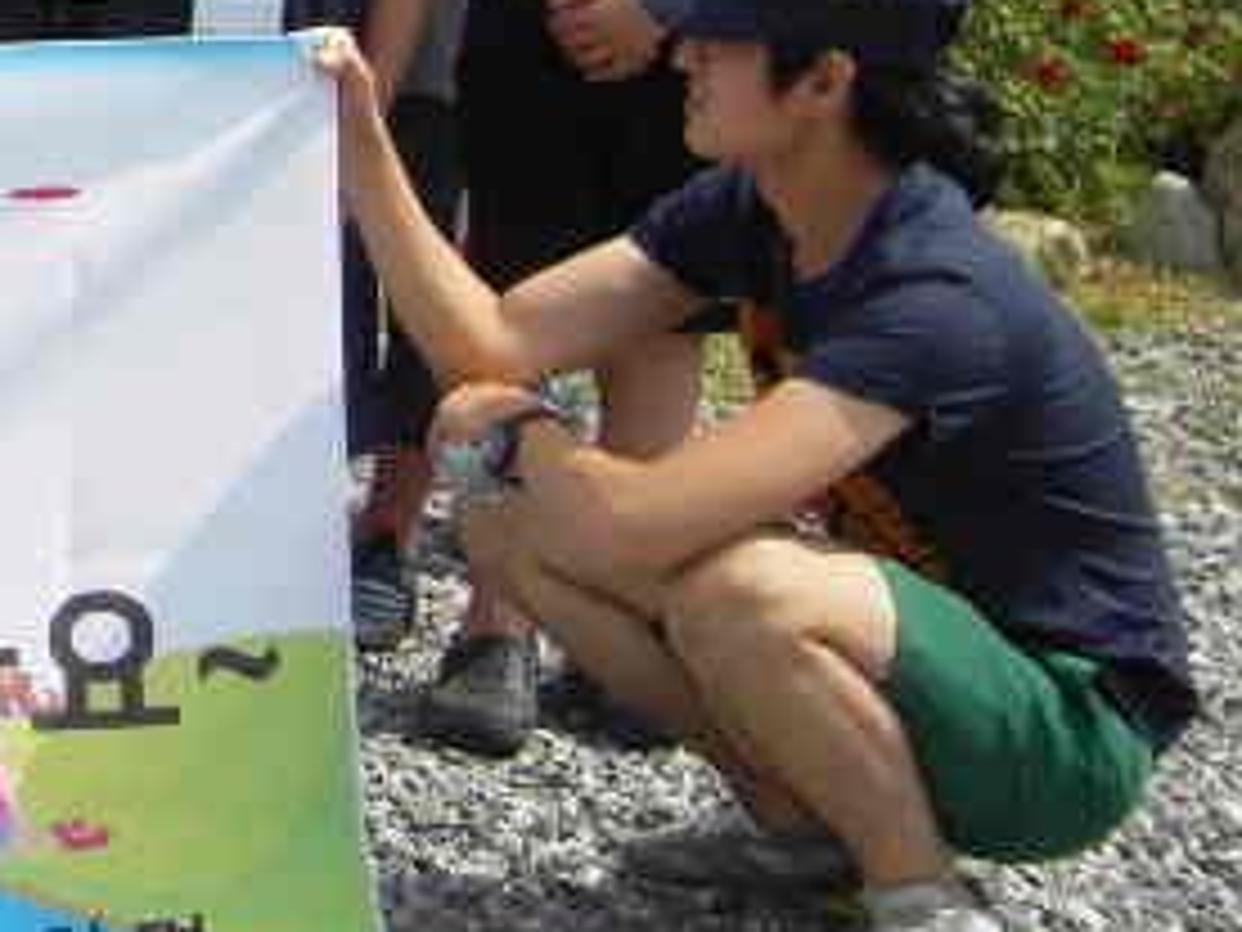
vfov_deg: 11.2
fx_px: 4664
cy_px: -243
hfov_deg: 13.7
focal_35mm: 130
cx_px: -900
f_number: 8.4
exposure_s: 1/200
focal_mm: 7.5
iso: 80
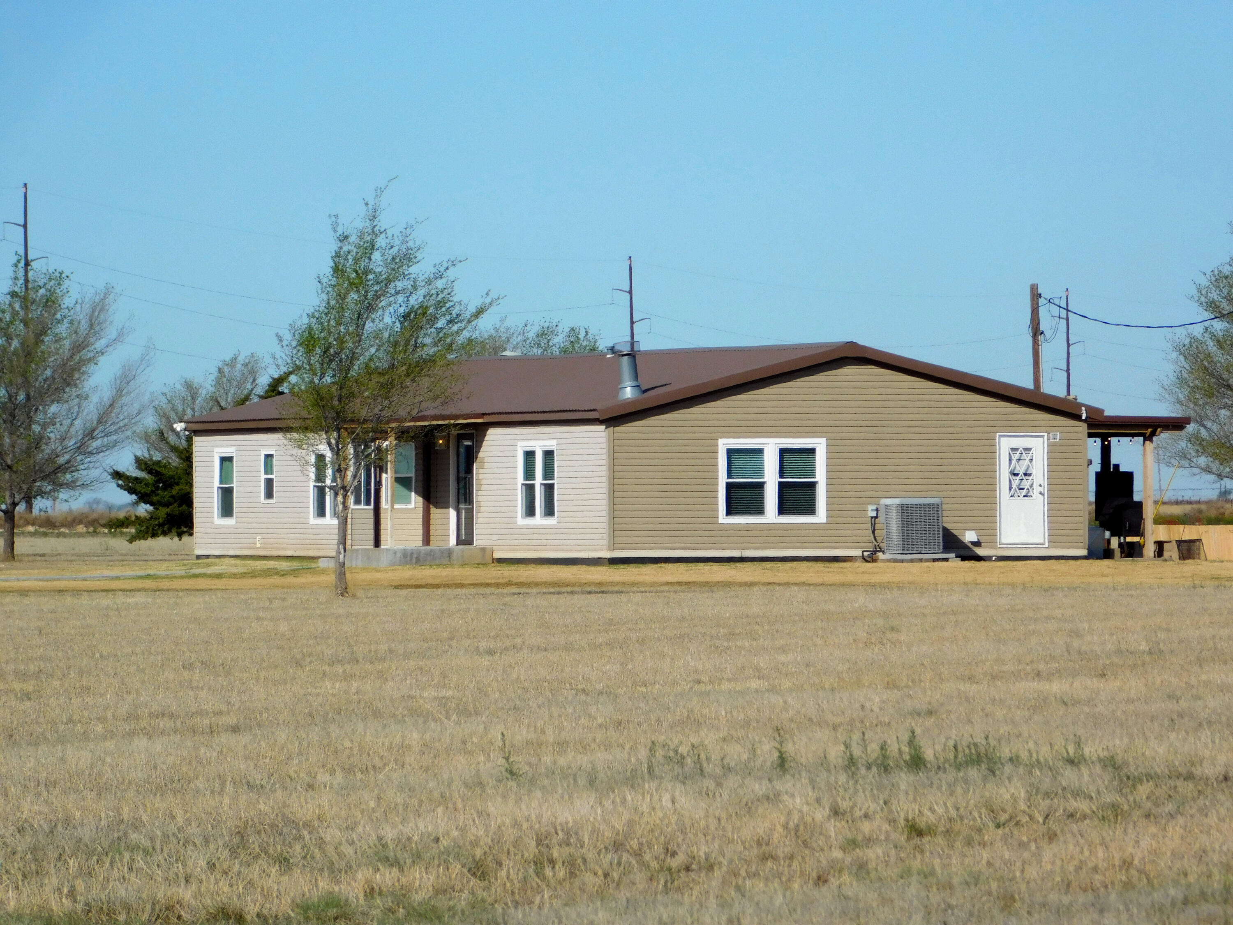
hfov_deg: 6.7
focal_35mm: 294
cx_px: 616
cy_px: 462
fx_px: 10472
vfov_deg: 5.1
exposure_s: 1/1000
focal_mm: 52.2
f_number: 5.7
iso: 125
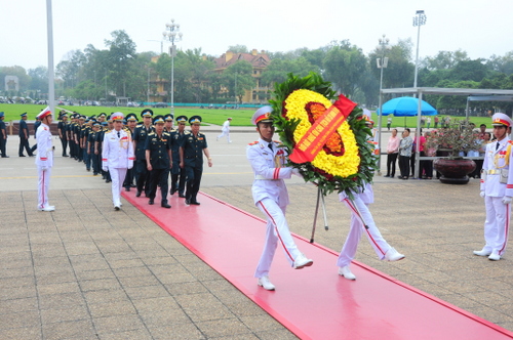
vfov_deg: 31.8
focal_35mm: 42
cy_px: 170
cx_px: 256
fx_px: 598
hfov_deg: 46.5
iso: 400
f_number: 11
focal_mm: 28
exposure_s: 1/125
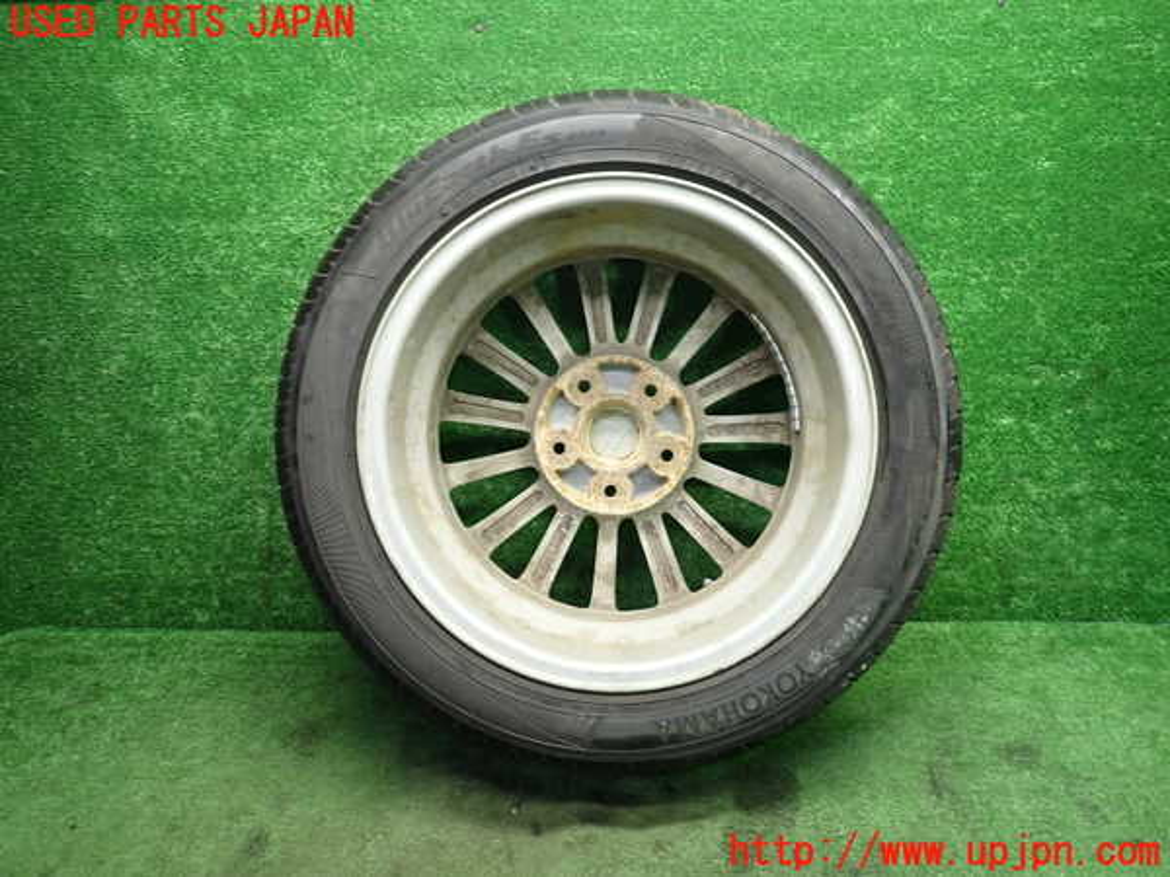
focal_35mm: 25
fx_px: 845
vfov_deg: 54.9
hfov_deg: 69.4
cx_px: 585
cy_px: 438
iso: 250
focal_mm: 4.5
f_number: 2
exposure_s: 1/30
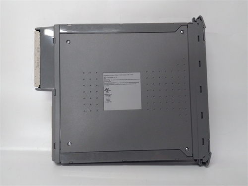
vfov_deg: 51.4
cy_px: 93
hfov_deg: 65.3
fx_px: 193
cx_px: 124
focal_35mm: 27
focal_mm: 3.79
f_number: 2
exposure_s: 1/33
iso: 172
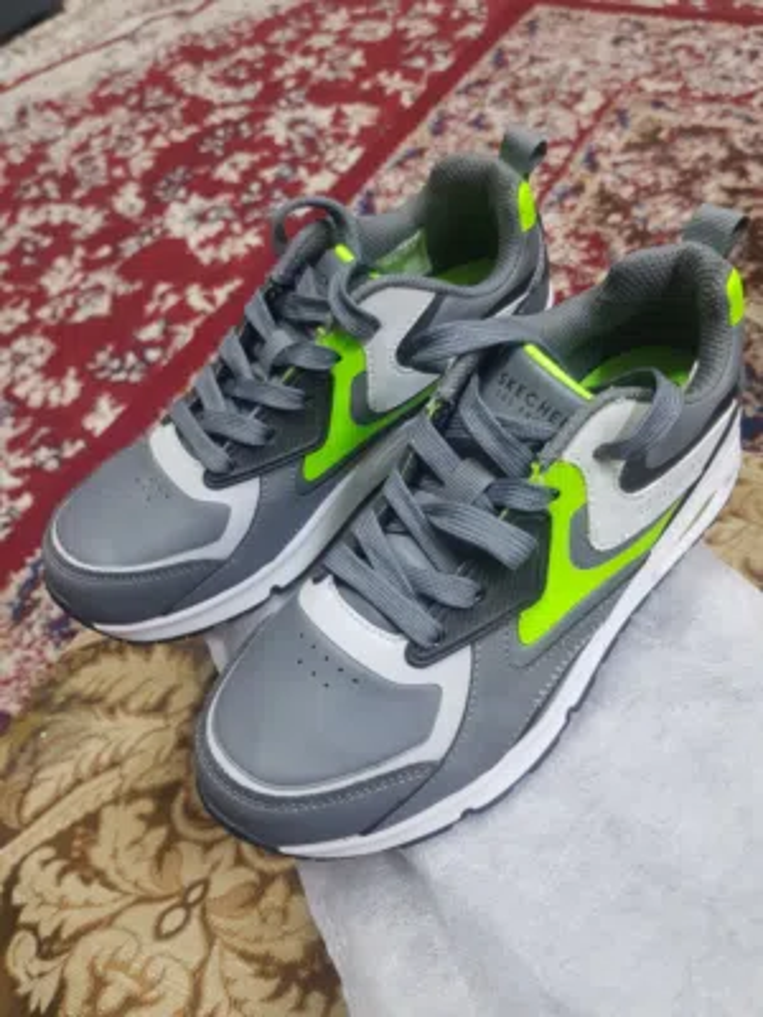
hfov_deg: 53.1
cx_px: 382
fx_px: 764
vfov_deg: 67.3
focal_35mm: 26
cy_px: 508
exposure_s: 1/25
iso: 250
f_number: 1.7
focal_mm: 4.3
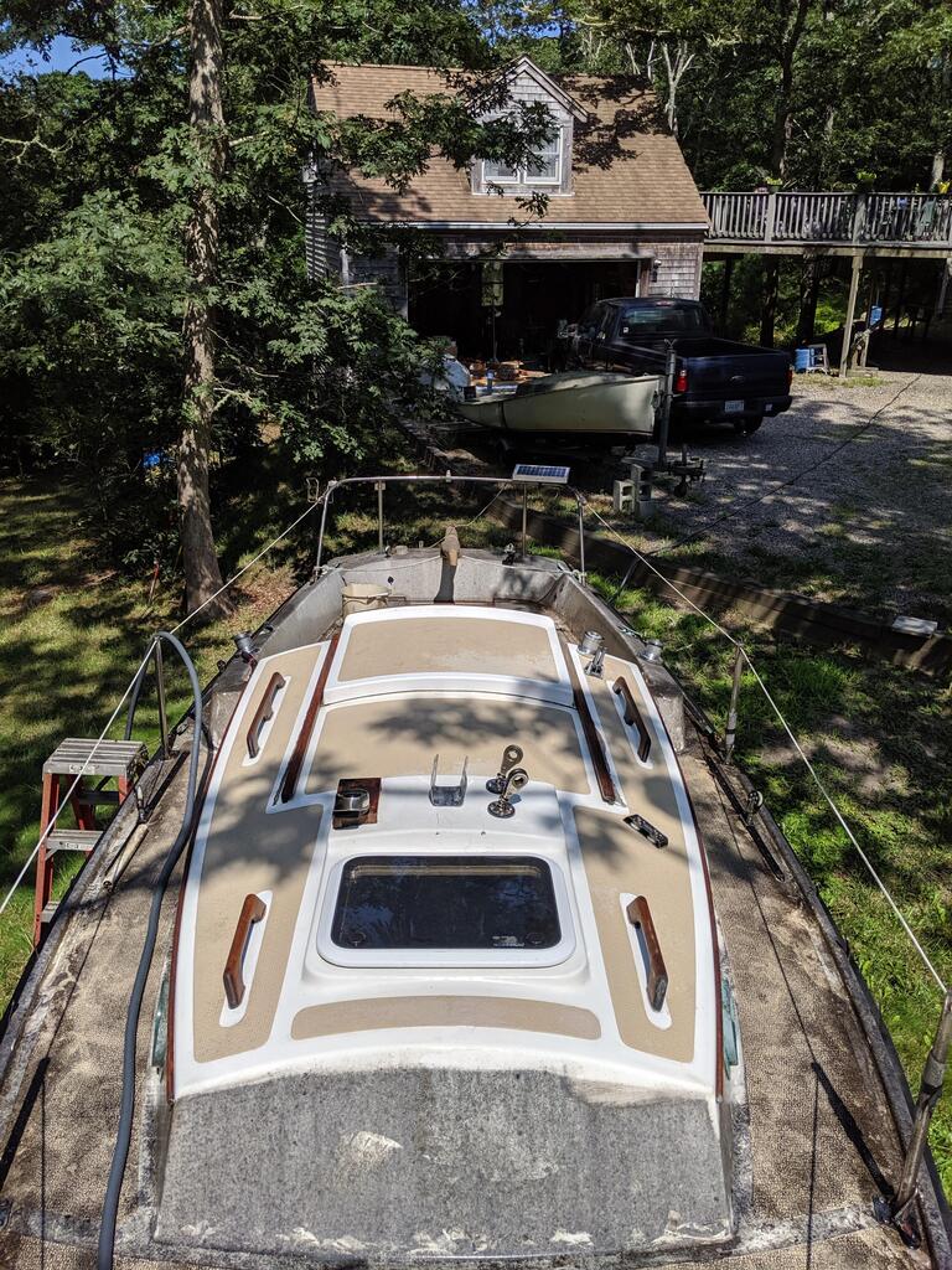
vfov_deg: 65.3
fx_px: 990
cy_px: 635
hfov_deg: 51.4
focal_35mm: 27
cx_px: 476
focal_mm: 4.44
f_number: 1.8
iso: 69
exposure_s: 1/7812
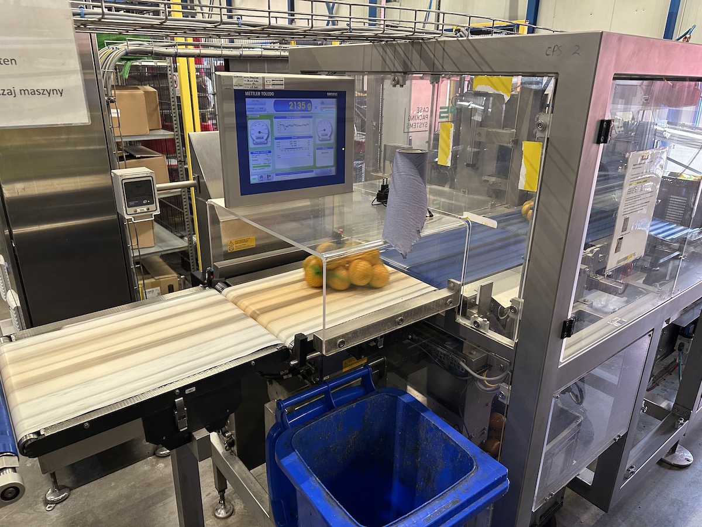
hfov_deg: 71.6
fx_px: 487
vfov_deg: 56.8
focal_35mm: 24
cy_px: 264
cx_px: 351
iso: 250
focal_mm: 6.86
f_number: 1.78
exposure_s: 1/60
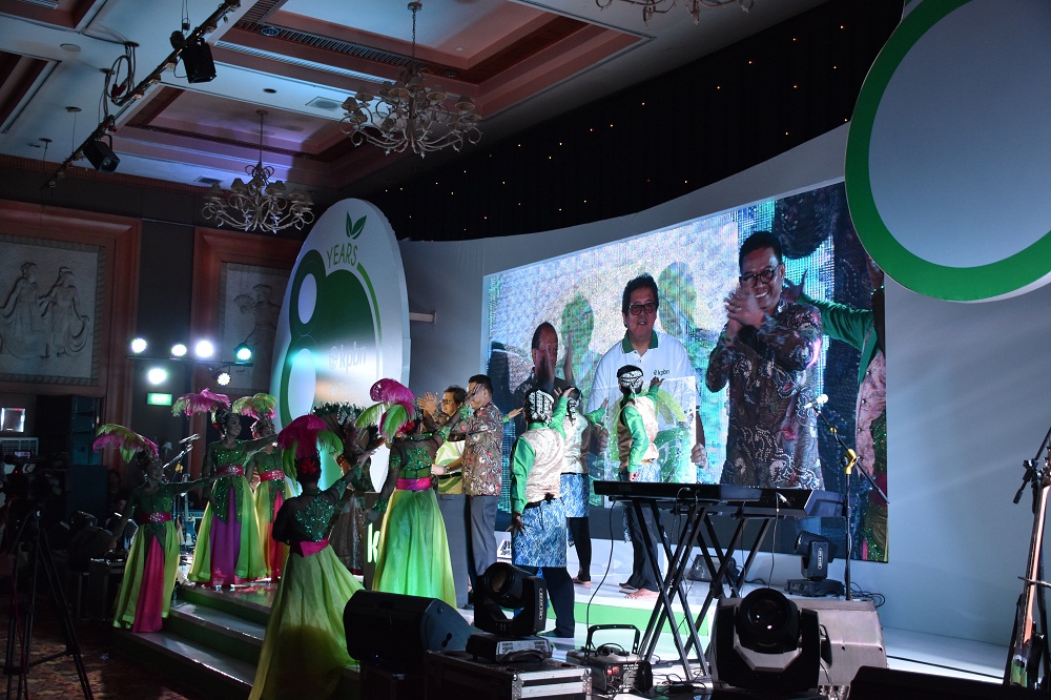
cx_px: 526
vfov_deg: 34.2
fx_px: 1138
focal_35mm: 39
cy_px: 350
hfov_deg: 49.6
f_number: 3.8
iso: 1000
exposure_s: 1/100
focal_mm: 26
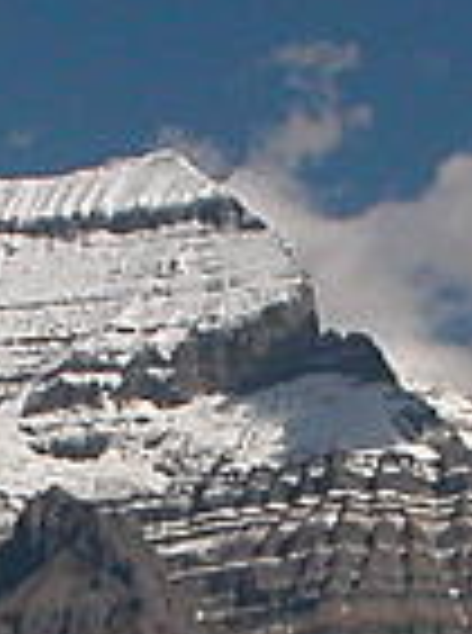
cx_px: 126
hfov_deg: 5.8
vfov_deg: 7.8
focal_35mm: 255
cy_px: 598
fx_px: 4657
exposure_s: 1/583
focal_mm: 9.2
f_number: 8
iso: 100
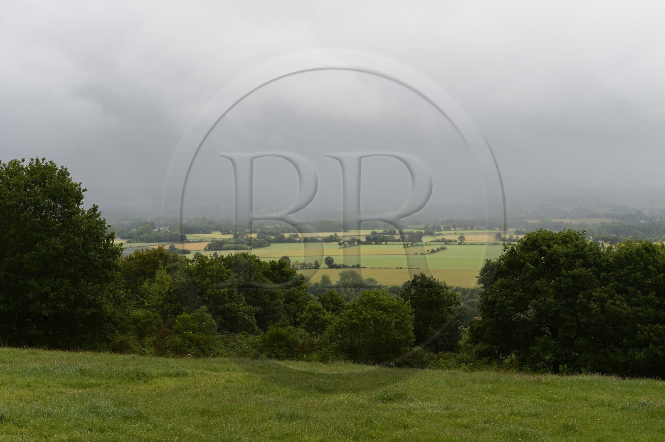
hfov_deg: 28.9
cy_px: 221
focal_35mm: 70
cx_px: 332
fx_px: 1292
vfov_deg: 19.4
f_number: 10
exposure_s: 1/400
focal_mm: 70
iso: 400
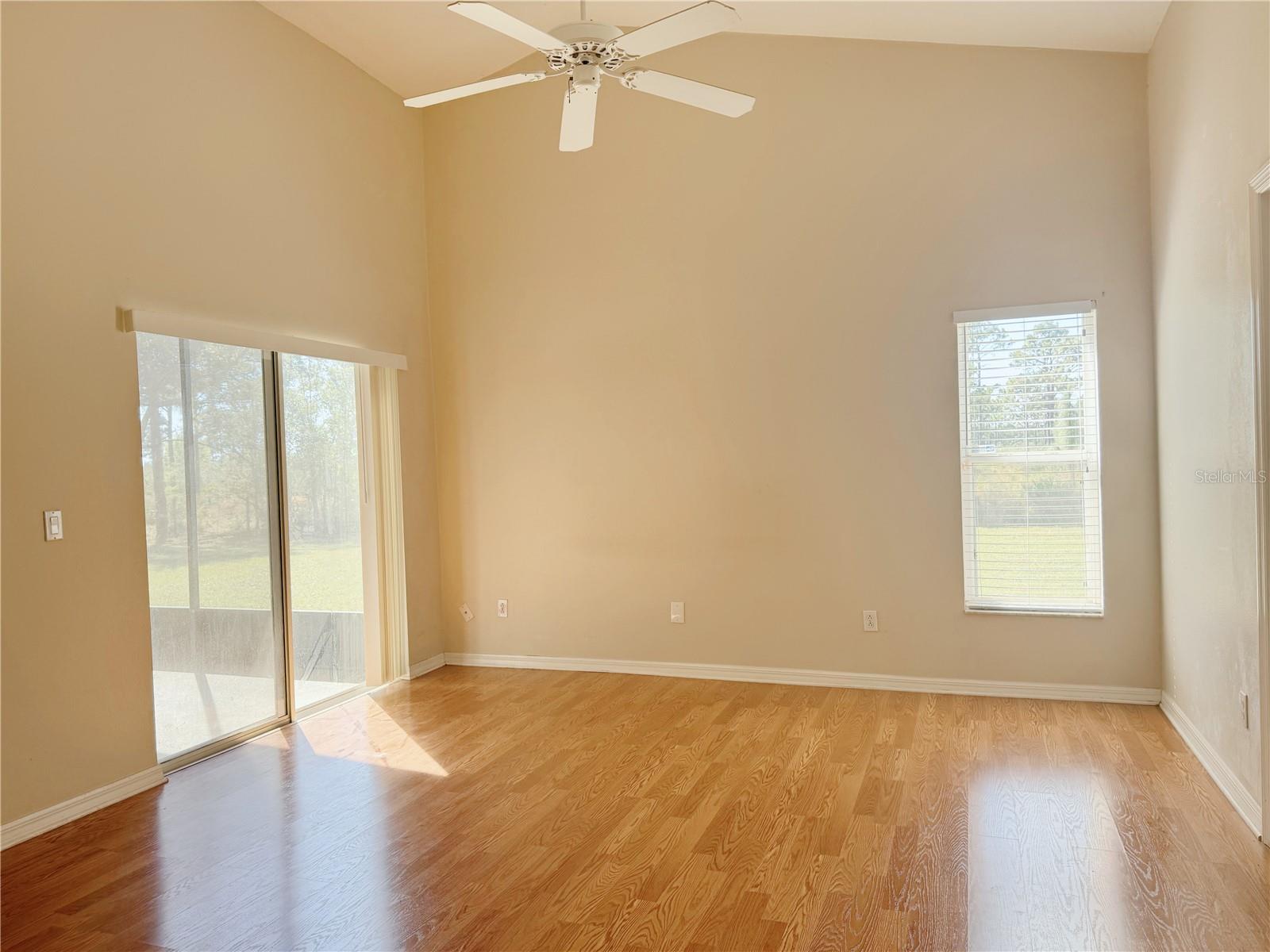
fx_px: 881
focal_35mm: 24
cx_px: 635
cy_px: 476
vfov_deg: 56.8
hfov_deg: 71.6
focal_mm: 6.76
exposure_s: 1/222
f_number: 1.78
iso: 80
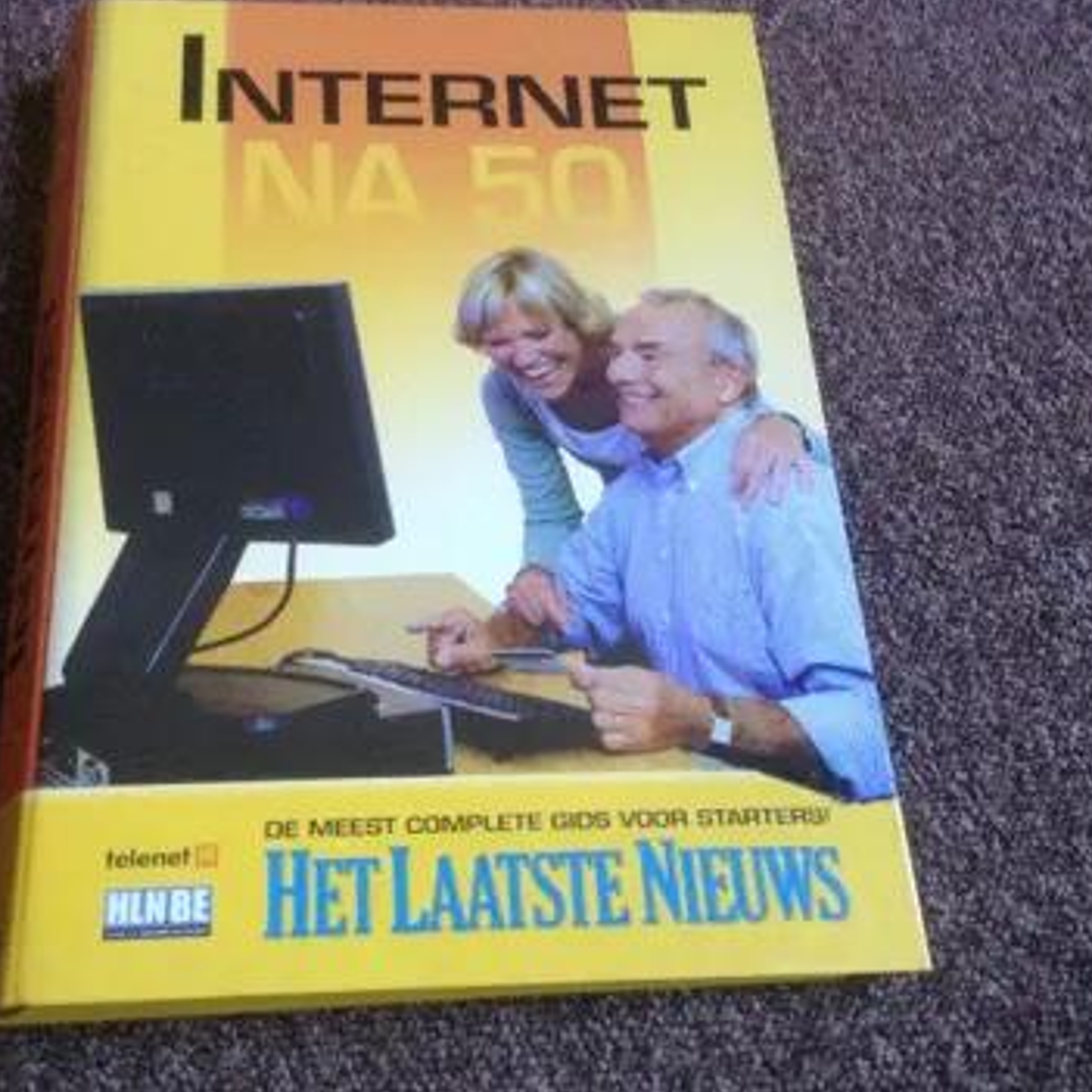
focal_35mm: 40
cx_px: 446
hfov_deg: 41.7
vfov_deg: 41.9
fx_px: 1428
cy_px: 535
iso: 200
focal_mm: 3.3
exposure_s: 1/24
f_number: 2.4
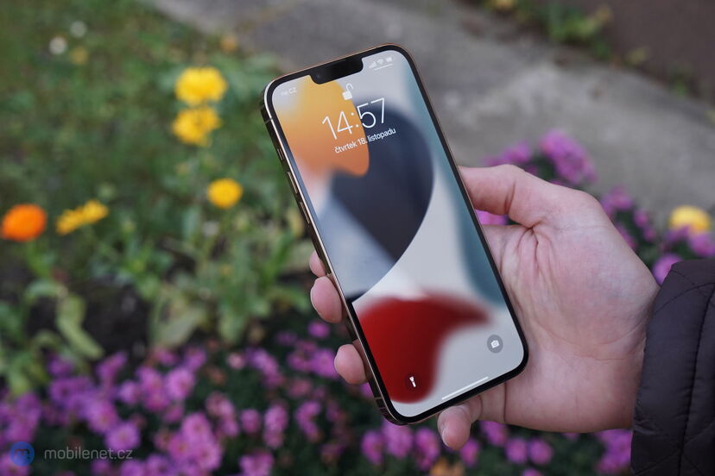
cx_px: 358
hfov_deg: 32.4
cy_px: 238
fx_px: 1231
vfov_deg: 21.9
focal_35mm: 62
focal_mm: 62
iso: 1600
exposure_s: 1/250
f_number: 7.1
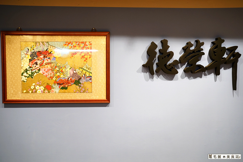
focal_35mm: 33
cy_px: 81
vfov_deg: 40.0
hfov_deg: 57.2
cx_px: 122
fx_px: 223
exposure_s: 1/40
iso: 1250
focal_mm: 33
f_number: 4.5
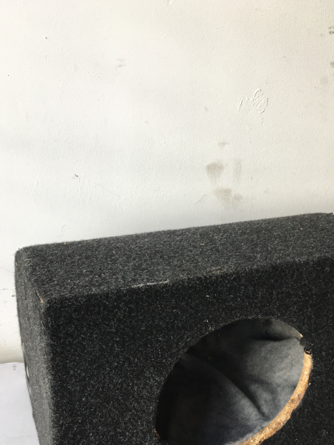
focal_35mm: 38
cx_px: 200
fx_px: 489
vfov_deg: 48.5
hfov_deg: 37.6
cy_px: 279
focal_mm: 4.15
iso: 40
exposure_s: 1/100
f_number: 2.2
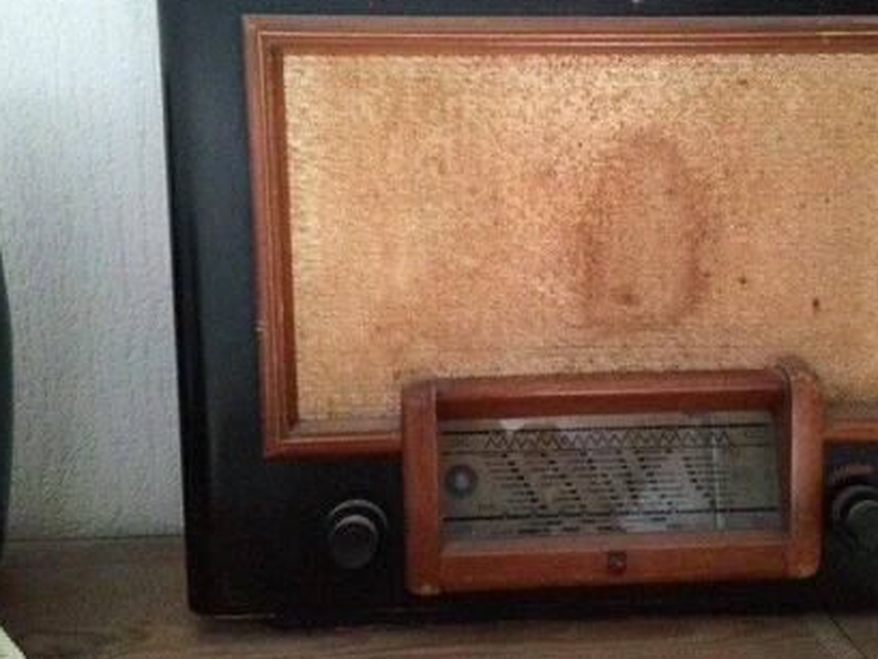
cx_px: 507
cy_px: 303
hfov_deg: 53.7
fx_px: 863
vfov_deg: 41.8
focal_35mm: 34
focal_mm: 4.15
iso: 640
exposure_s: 1/17
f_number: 2.2
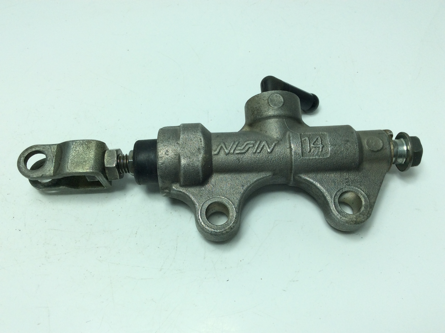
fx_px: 411
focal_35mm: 32
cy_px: 166
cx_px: 222
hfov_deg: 56.9
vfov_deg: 44.1
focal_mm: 3.3
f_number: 2.4
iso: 32
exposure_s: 1/510
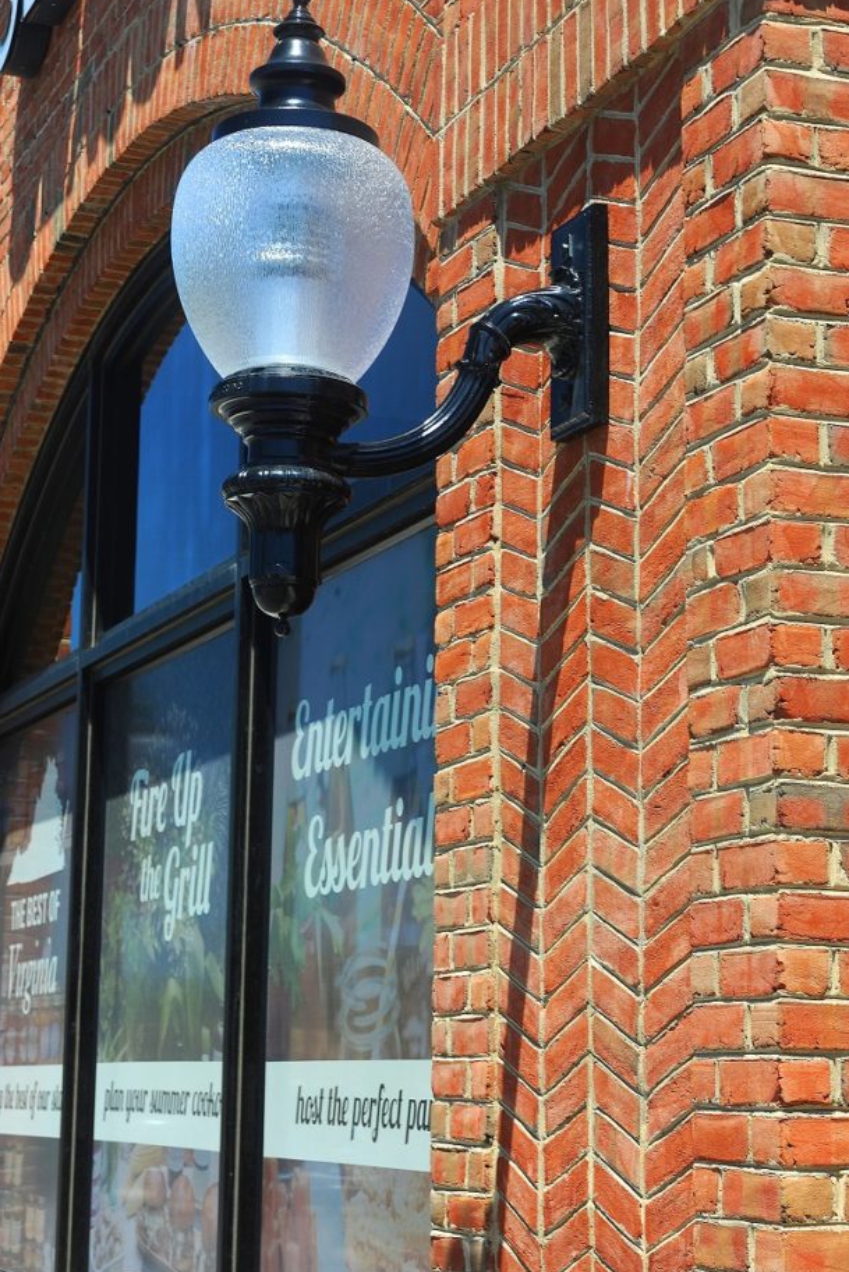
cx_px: 448
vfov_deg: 27.3
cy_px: 563
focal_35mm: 74
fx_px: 2617
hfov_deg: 18.4
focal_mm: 66
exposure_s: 1/80
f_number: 9
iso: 160
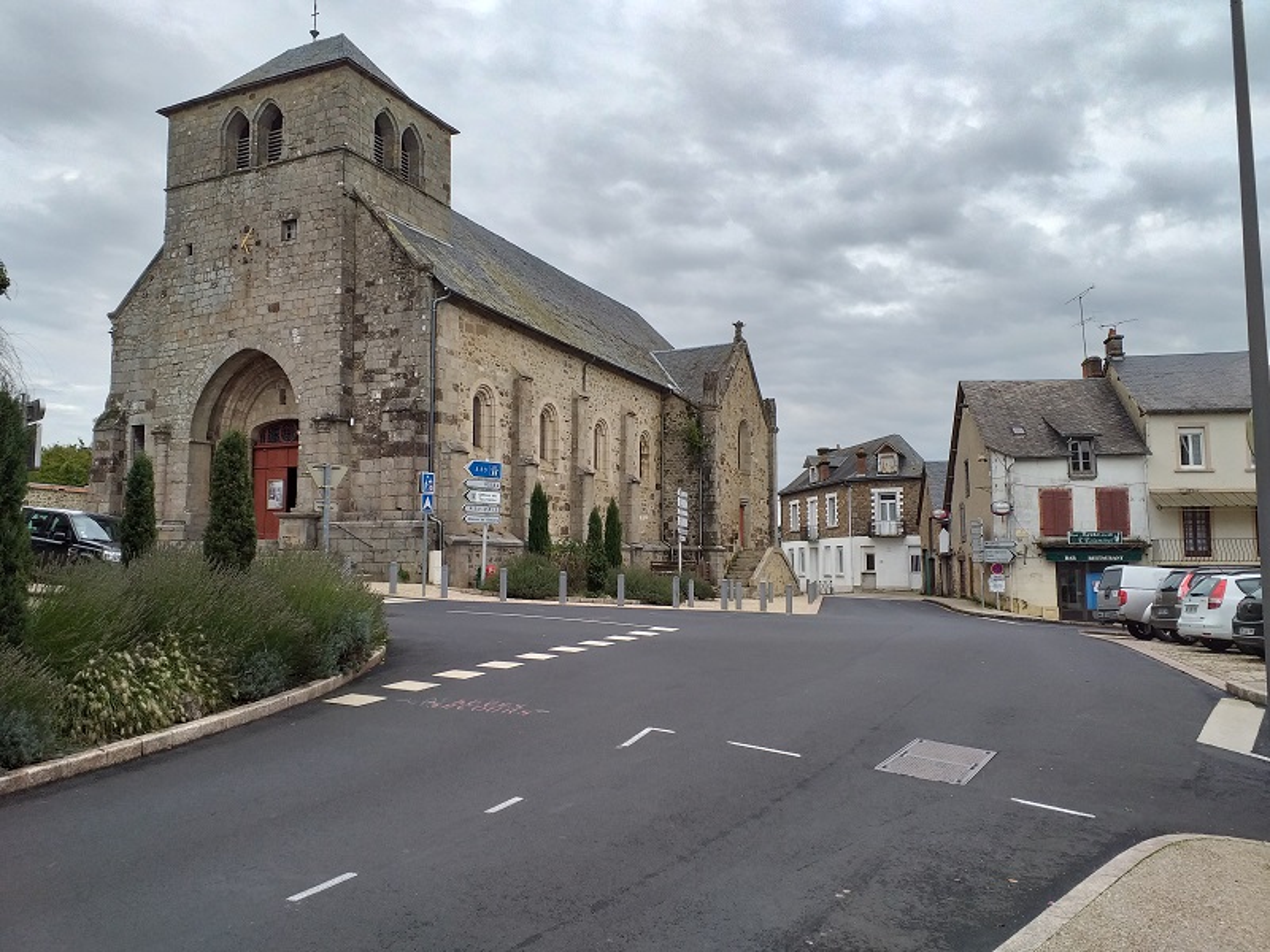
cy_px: 476
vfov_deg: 51.4
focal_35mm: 27
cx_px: 635
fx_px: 991
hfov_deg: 65.3
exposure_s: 1/363
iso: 40
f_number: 1.9
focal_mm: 3.6
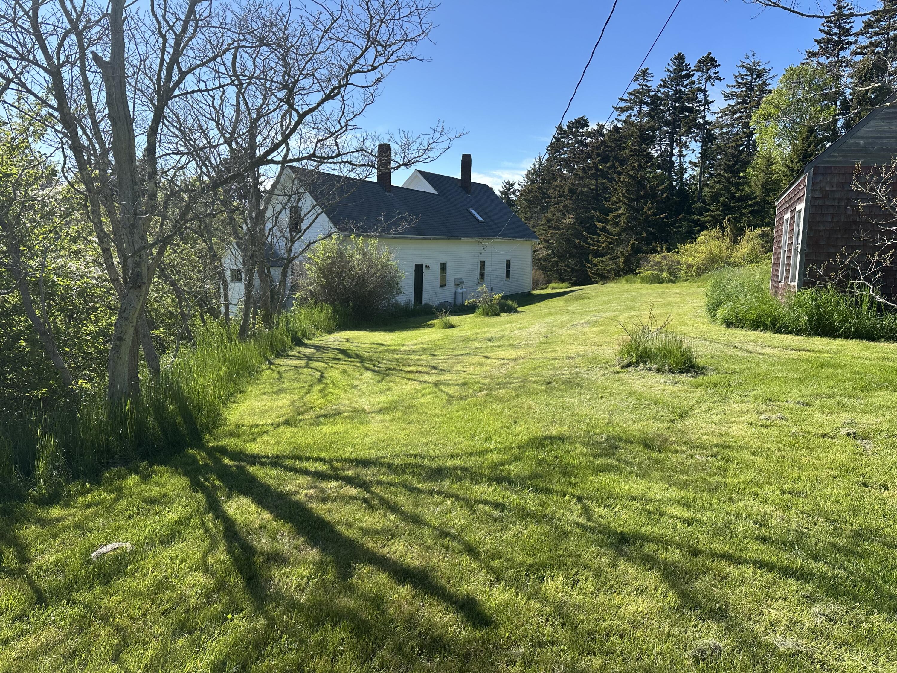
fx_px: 622
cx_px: 448
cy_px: 336
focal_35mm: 24
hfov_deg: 71.6
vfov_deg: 56.8
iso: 80
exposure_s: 1/2809
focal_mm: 6.86
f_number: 1.78
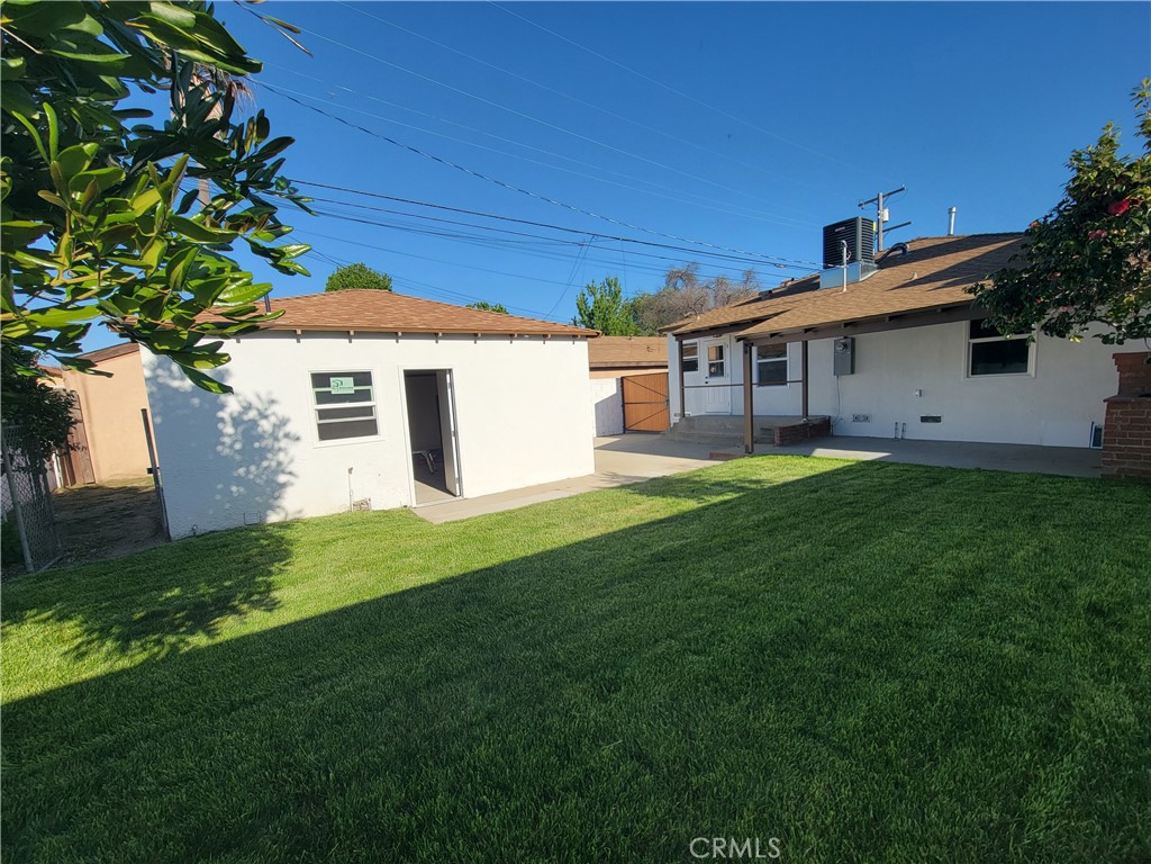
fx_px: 432
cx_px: 576
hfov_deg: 106.2
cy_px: 432
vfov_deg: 89.9
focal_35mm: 13
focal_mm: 2.2
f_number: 2.2
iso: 50
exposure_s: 1/1151
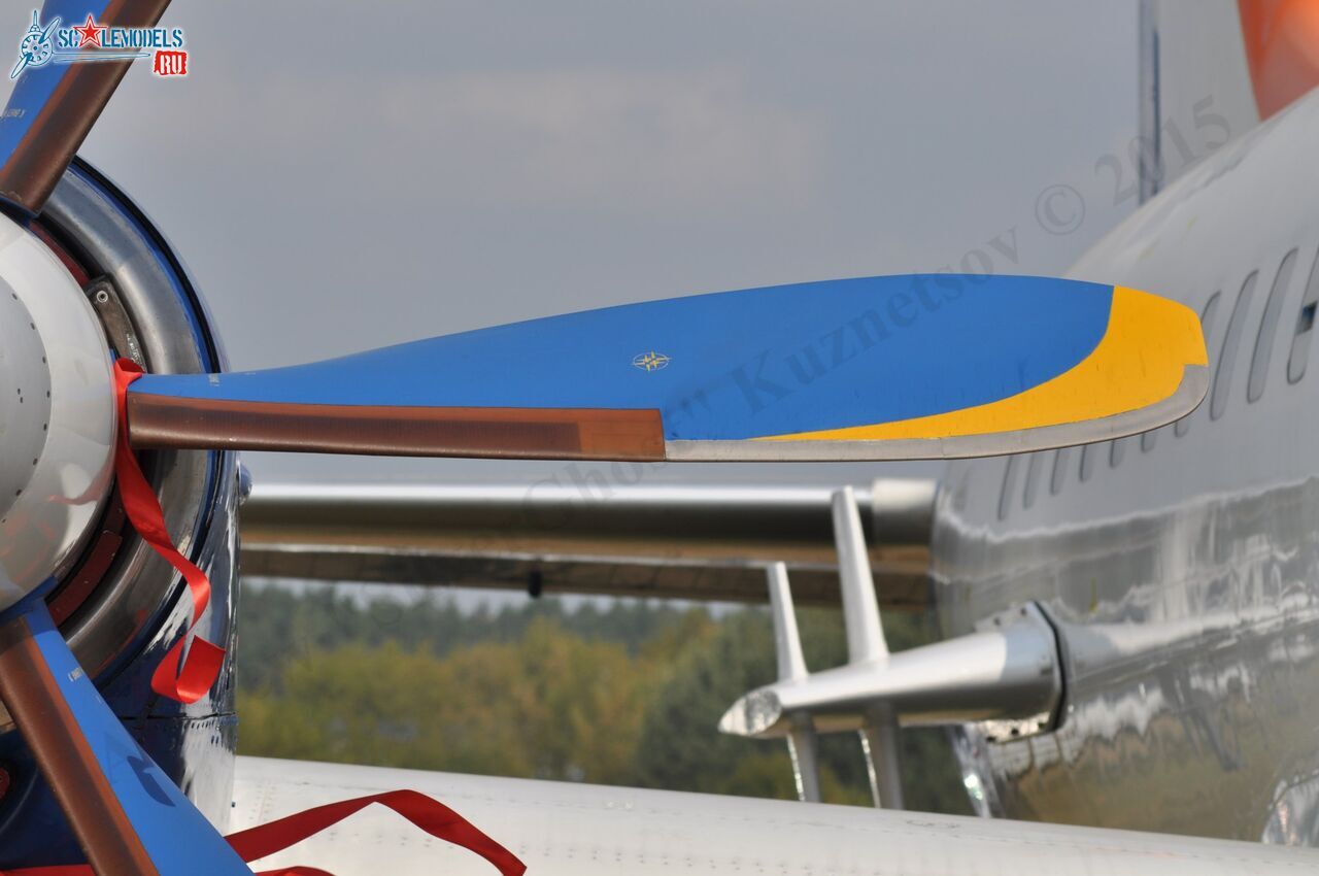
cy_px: 438
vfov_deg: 6.3
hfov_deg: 9.5
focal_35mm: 218
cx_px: 660
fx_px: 7959
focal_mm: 145
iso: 200
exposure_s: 1/1000
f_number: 8
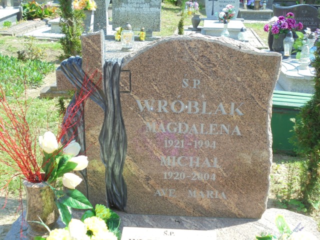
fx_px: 398
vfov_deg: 33.6
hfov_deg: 43.9
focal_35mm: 43
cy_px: 120
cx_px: 160
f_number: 4.5
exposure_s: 1/200
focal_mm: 7.8
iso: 100
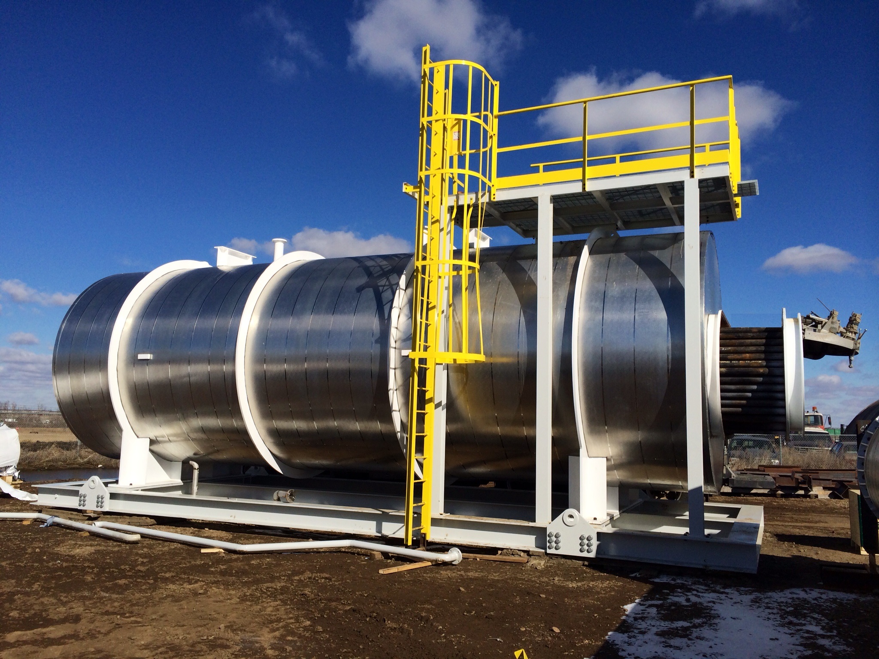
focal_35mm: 30
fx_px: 762
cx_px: 440
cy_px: 330
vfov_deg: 46.8
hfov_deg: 60.0
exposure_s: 1/5128
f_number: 2.2
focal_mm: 4.12
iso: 40
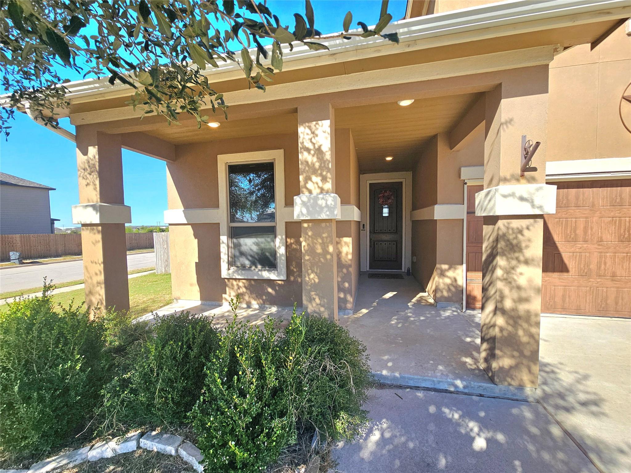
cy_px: 236
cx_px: 316
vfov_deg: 89.9
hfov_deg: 106.2
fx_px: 237
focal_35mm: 13
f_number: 2.2
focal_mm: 2.2
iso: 50
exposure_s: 1/1250
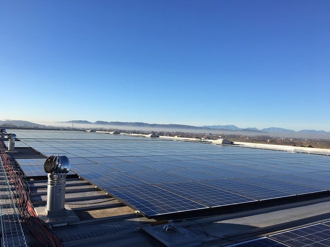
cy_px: 124
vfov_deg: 48.2
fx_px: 276
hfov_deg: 61.7
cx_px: 165
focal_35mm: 29
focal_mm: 4.15
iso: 25
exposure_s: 1/1451
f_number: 2.2
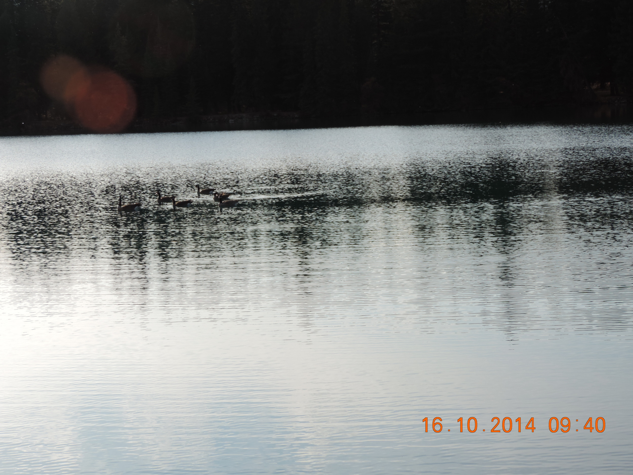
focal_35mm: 85
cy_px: 238
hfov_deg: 23.0
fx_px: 1554
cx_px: 316
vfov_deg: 17.4
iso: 80
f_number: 4
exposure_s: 1/500
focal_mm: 15.1
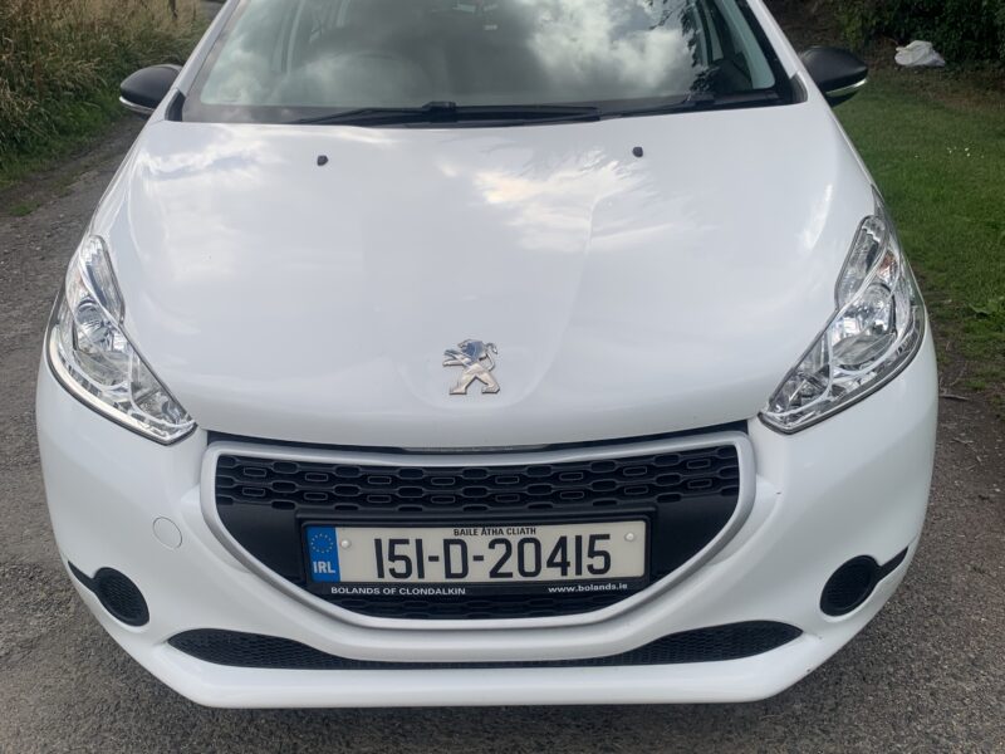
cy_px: 377
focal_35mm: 26
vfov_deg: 53.1
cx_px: 502
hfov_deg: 67.3
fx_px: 755
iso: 25
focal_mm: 4.25
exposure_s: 1/2208
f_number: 1.8
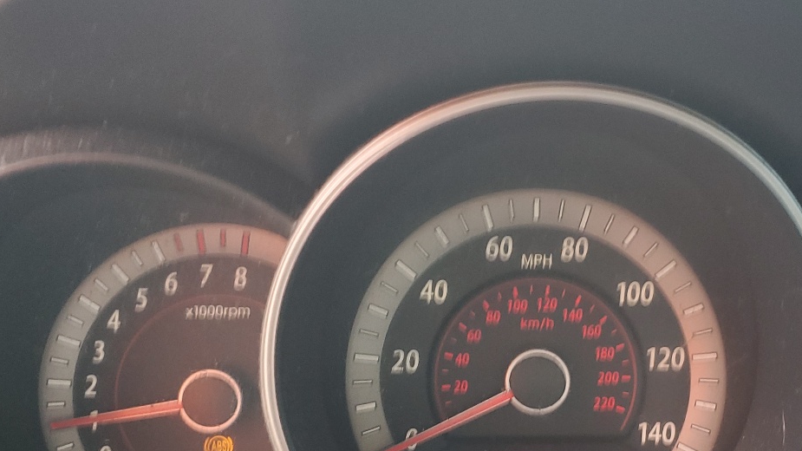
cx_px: 544
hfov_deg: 41.5
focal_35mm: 49
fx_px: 1042
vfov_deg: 24.0
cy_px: 368
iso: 89
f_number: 1.5
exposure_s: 1/120
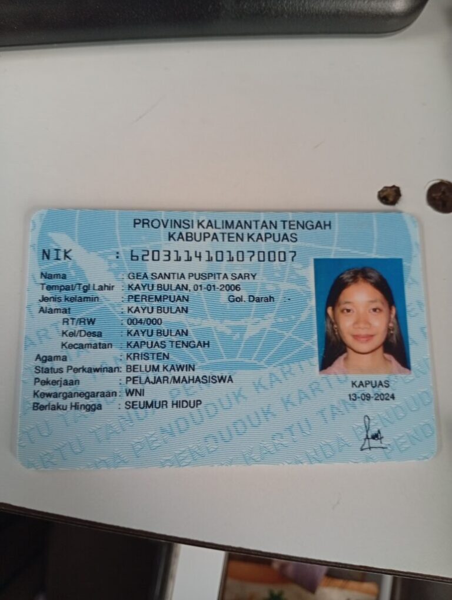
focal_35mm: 27
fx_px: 469
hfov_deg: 51.5
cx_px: 226
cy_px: 300
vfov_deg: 65.2
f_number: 1.8
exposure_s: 1/50
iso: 125
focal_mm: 3.98
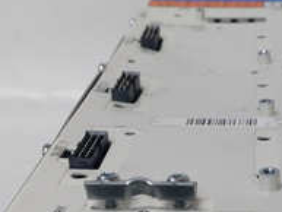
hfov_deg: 22.7
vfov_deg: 17.0
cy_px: 241
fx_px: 685
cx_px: 251
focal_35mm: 84
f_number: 2
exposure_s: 1/33
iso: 152
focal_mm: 3.79
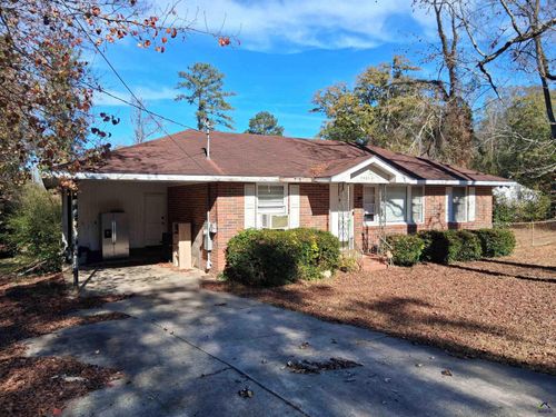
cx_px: 278
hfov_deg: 67.3
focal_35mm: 26
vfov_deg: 53.1
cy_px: 208
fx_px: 418
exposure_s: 1/645
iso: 25
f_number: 1.8
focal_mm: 3.98
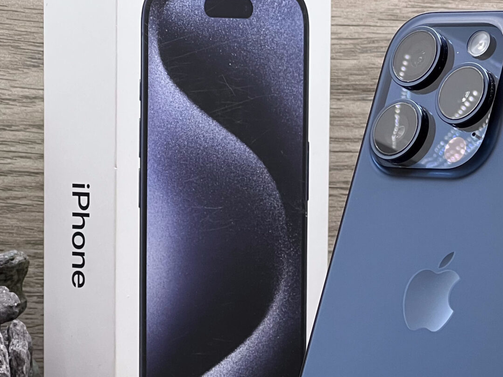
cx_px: 392
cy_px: 333
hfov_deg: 10.8
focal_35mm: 183
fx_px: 2659
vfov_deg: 8.1
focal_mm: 9
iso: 80
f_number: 2.8
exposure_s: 1/100
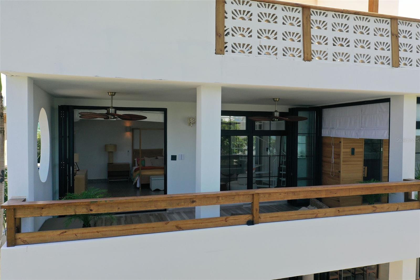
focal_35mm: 28
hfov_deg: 65.5
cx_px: 210
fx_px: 327
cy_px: 140
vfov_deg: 46.4
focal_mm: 10.26
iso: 200
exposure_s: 1/200
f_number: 4
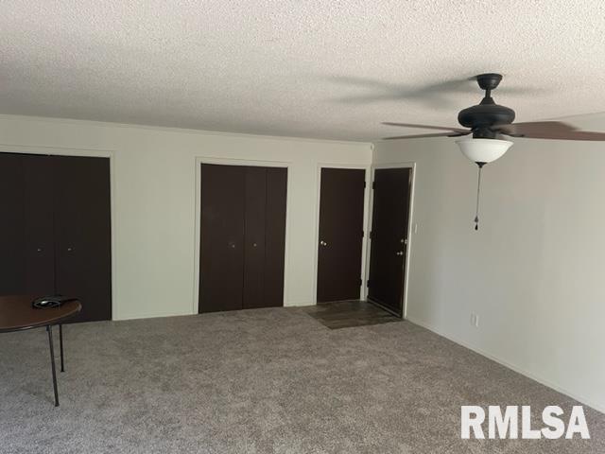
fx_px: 454
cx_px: 302
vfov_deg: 53.1
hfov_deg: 67.3
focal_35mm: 26
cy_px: 227
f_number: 1.6
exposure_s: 1/60
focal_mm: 4.2
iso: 200
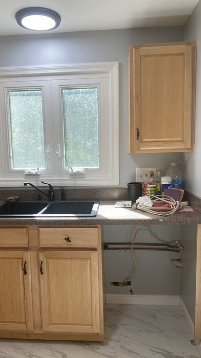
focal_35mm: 29
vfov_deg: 66.1
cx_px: 89
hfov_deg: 40.1
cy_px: 181
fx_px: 275
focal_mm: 4.25
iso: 100
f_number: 1.8
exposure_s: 1/122
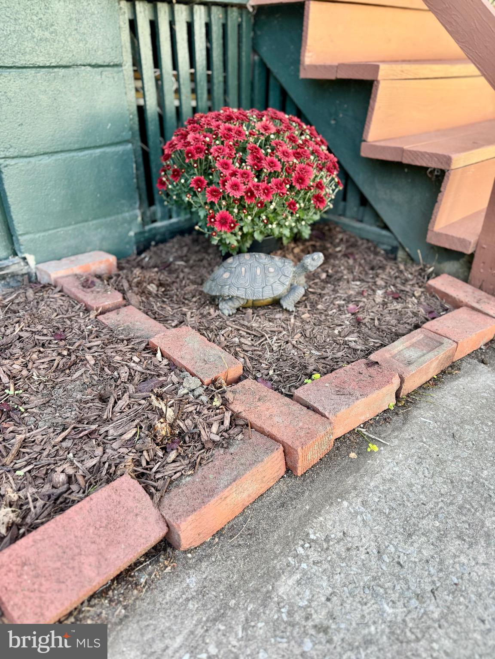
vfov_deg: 71.6
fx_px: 458
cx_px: 248
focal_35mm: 24
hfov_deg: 56.8
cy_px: 330
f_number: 1.78
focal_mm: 6.76
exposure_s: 1/121
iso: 125
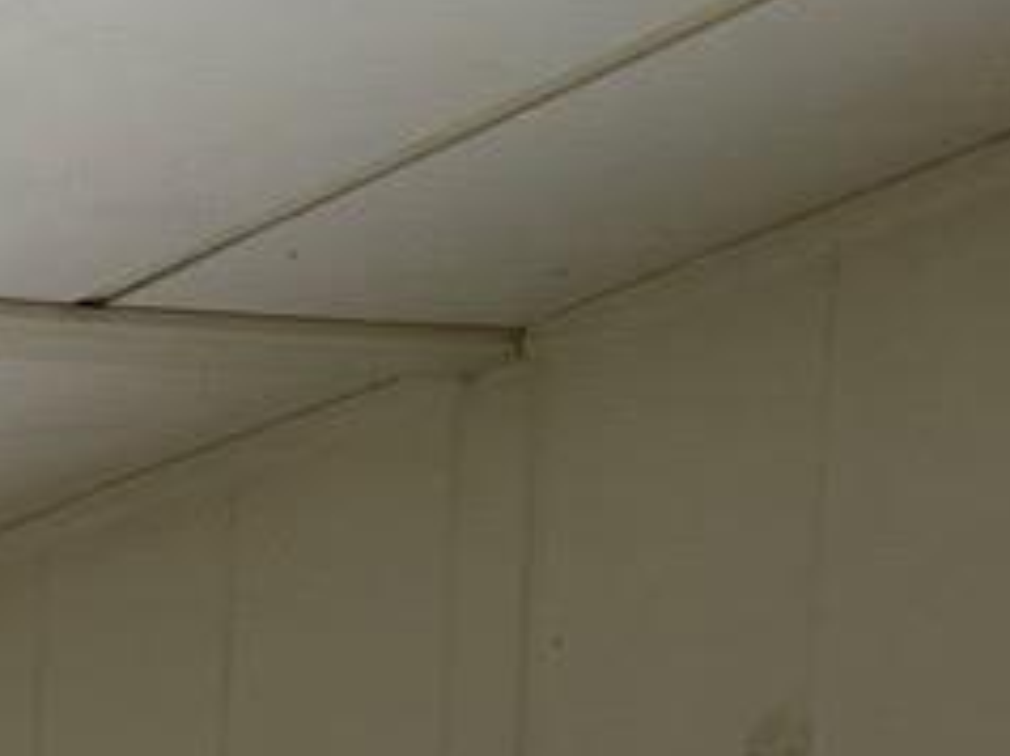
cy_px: 2342
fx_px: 4780
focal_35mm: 164
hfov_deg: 11.0
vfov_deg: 7.7
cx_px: -1002
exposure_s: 1/198
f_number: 1.8
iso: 32
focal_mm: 4.25
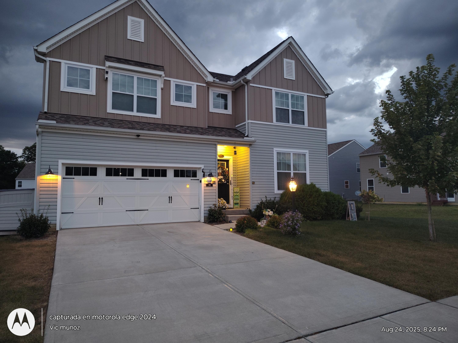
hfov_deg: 71.6
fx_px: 318
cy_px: 172
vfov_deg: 56.8
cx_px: 229
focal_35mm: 24
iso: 905
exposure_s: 1/60
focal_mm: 5.56
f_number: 1.8
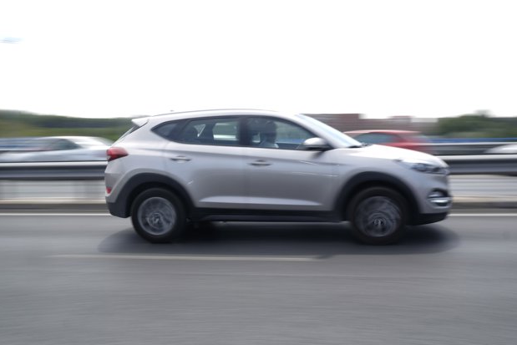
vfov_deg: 34.2
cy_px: 163
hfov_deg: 49.5
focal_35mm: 39
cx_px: 273
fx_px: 560
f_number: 13
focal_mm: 23
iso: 100
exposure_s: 1/30
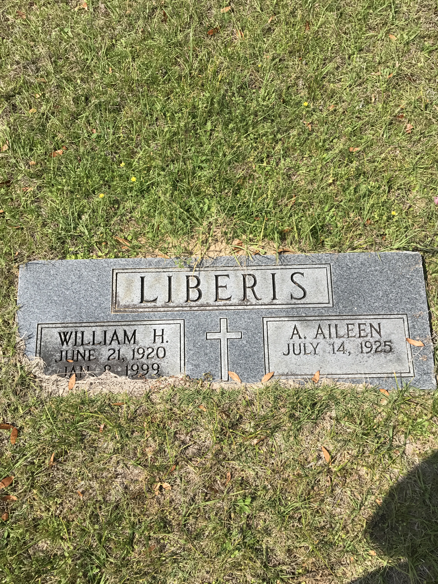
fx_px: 574
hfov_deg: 41.8
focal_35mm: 34
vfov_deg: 54.0
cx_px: 233
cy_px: 298
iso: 20
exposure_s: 1/2083
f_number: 1.8
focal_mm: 3.99
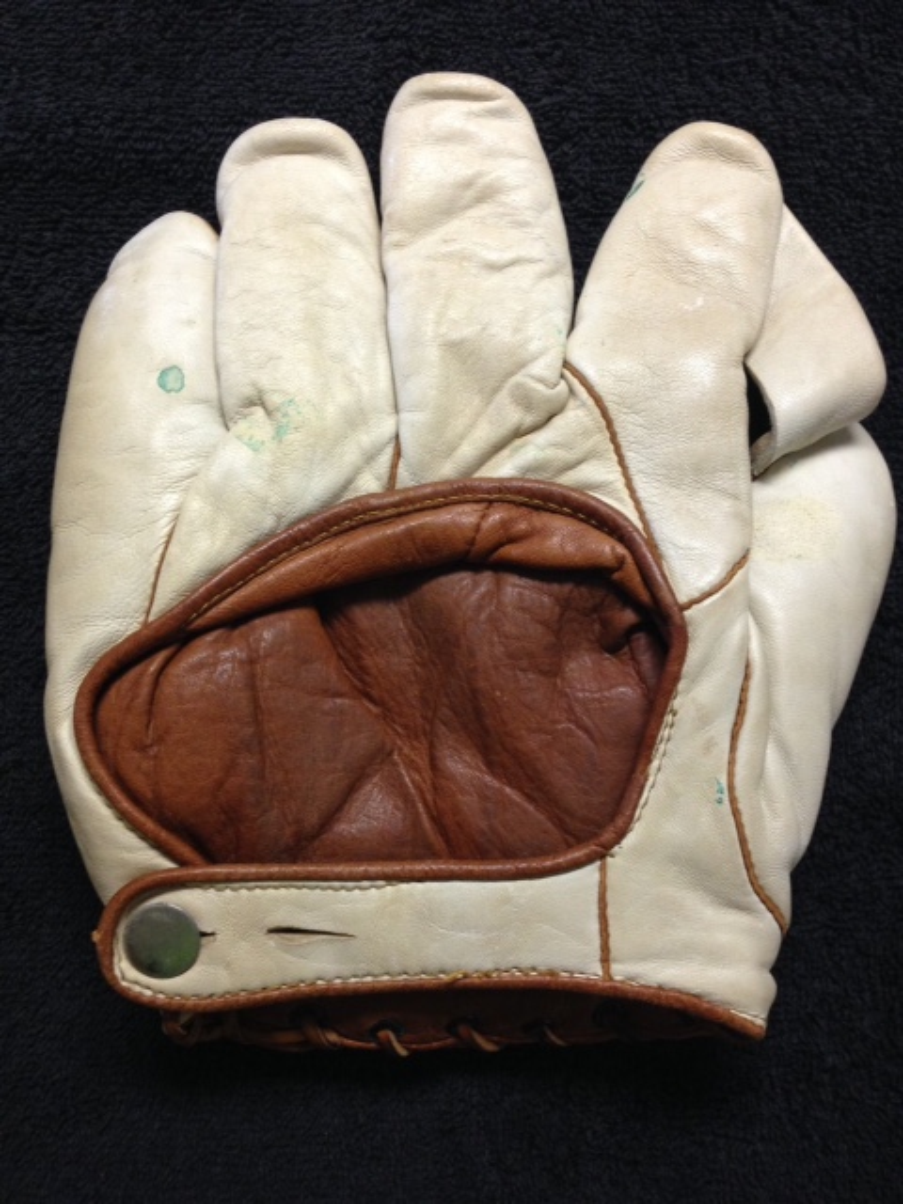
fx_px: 1148
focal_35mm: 33
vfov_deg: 55.4
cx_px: 452
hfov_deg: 42.9
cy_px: 602
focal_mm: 4.12
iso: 125
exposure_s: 1/20
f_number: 2.4
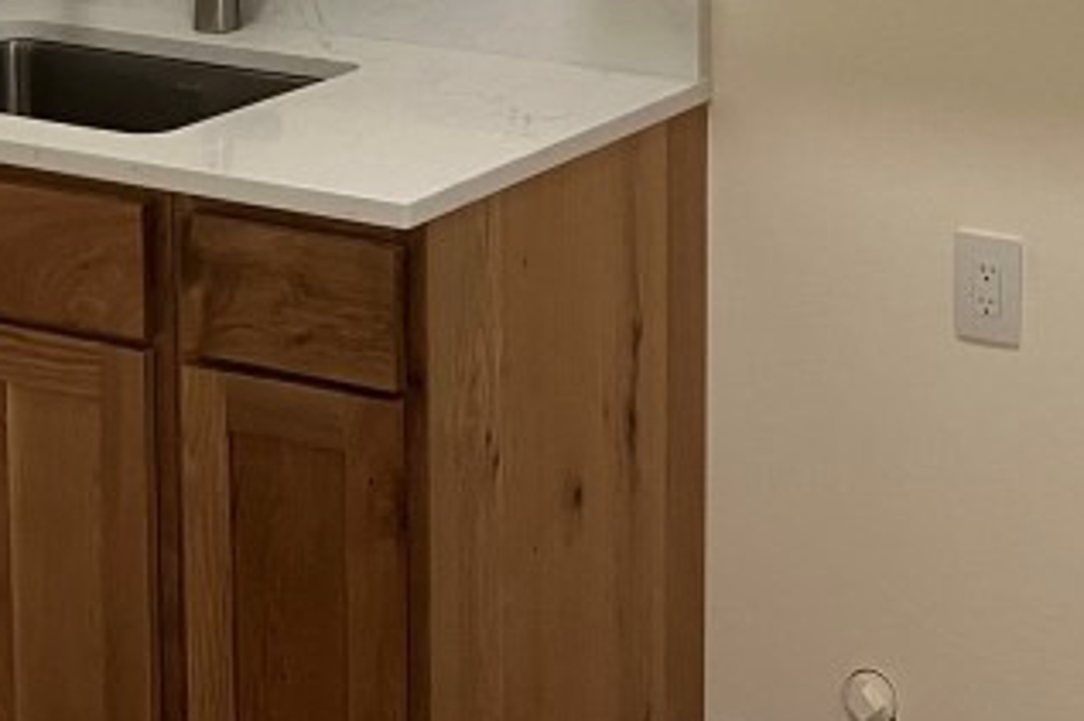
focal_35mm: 94
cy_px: -137
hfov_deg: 21.6
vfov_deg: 14.1
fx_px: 2829
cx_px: 718
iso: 200
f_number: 1.8
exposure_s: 1/60
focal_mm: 3.99
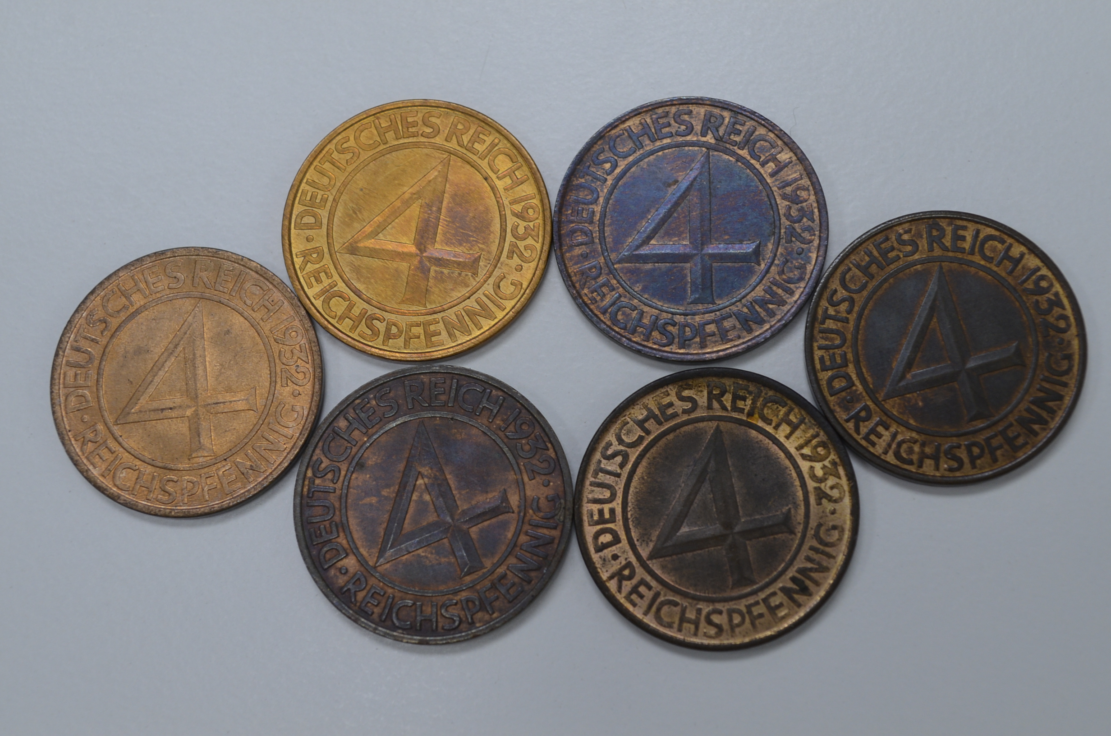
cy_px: 368
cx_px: 556
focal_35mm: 57
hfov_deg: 35.1
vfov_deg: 23.7
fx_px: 1755
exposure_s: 1/60
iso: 400
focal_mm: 38
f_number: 7.1
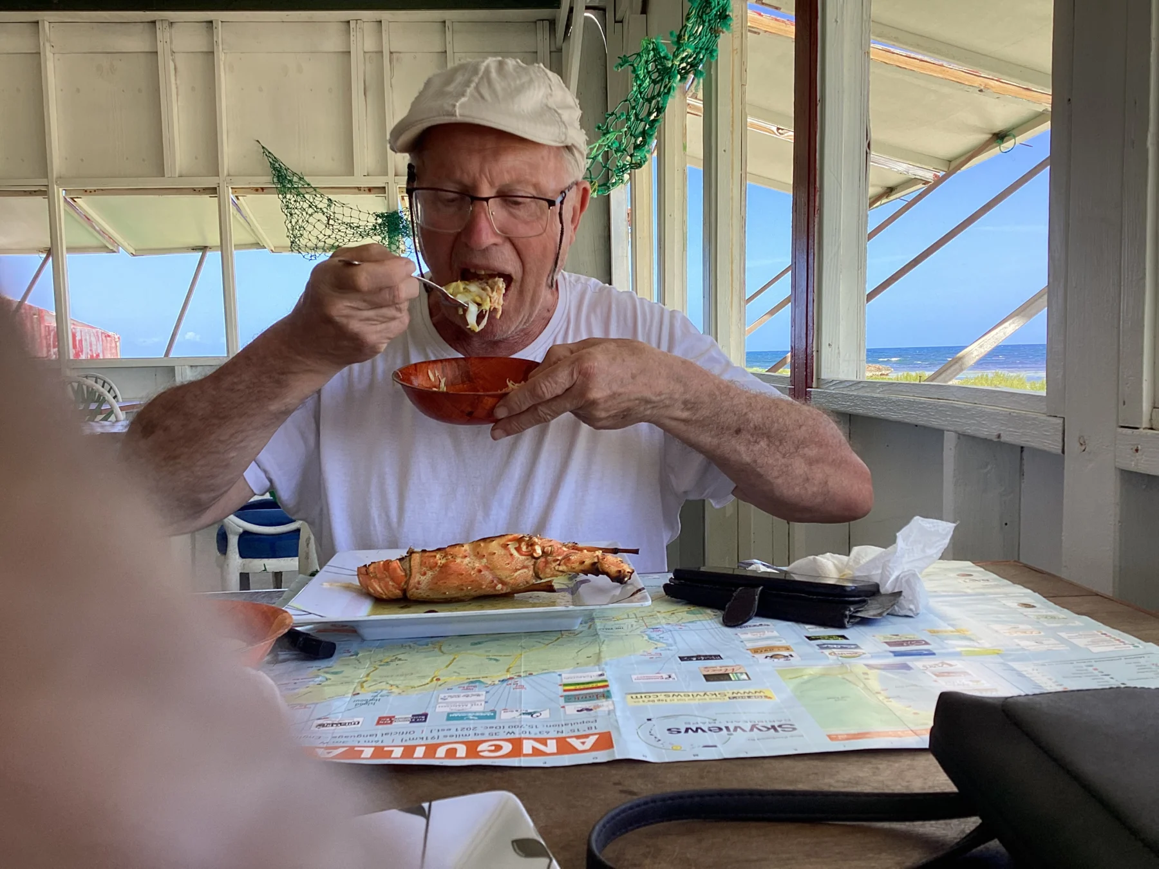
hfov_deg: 58.4
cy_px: 434
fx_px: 1038
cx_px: 580
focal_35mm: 31
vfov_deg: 45.4
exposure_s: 1/141
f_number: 2.4
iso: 25
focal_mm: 3.3
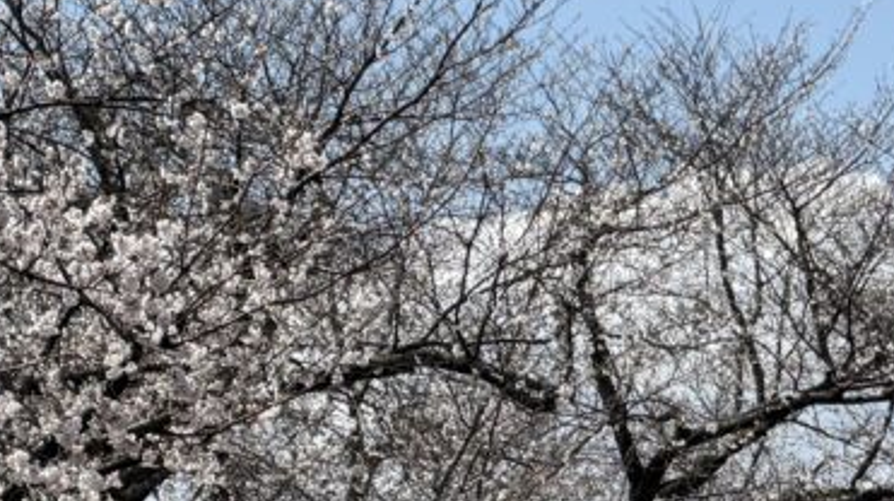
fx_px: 7130
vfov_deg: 4.0
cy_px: 390
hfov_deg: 7.2
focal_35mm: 301
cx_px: 737
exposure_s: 1/717
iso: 20
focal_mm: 16.89
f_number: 2.8
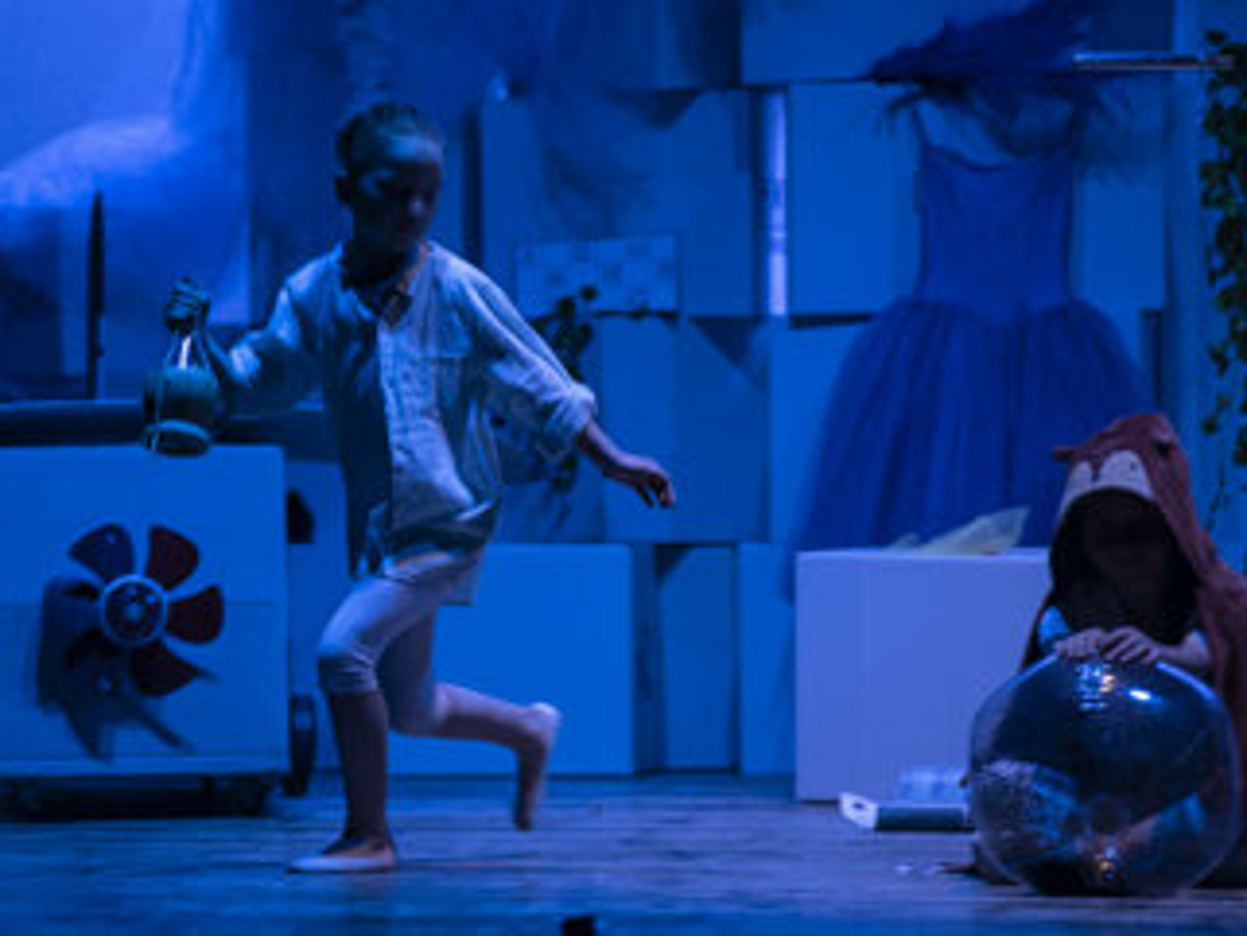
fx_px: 9586
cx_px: 385
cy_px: 388
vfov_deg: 5.6
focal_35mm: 266
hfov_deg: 7.4
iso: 800
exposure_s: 1/100
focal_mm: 185
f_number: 3.5
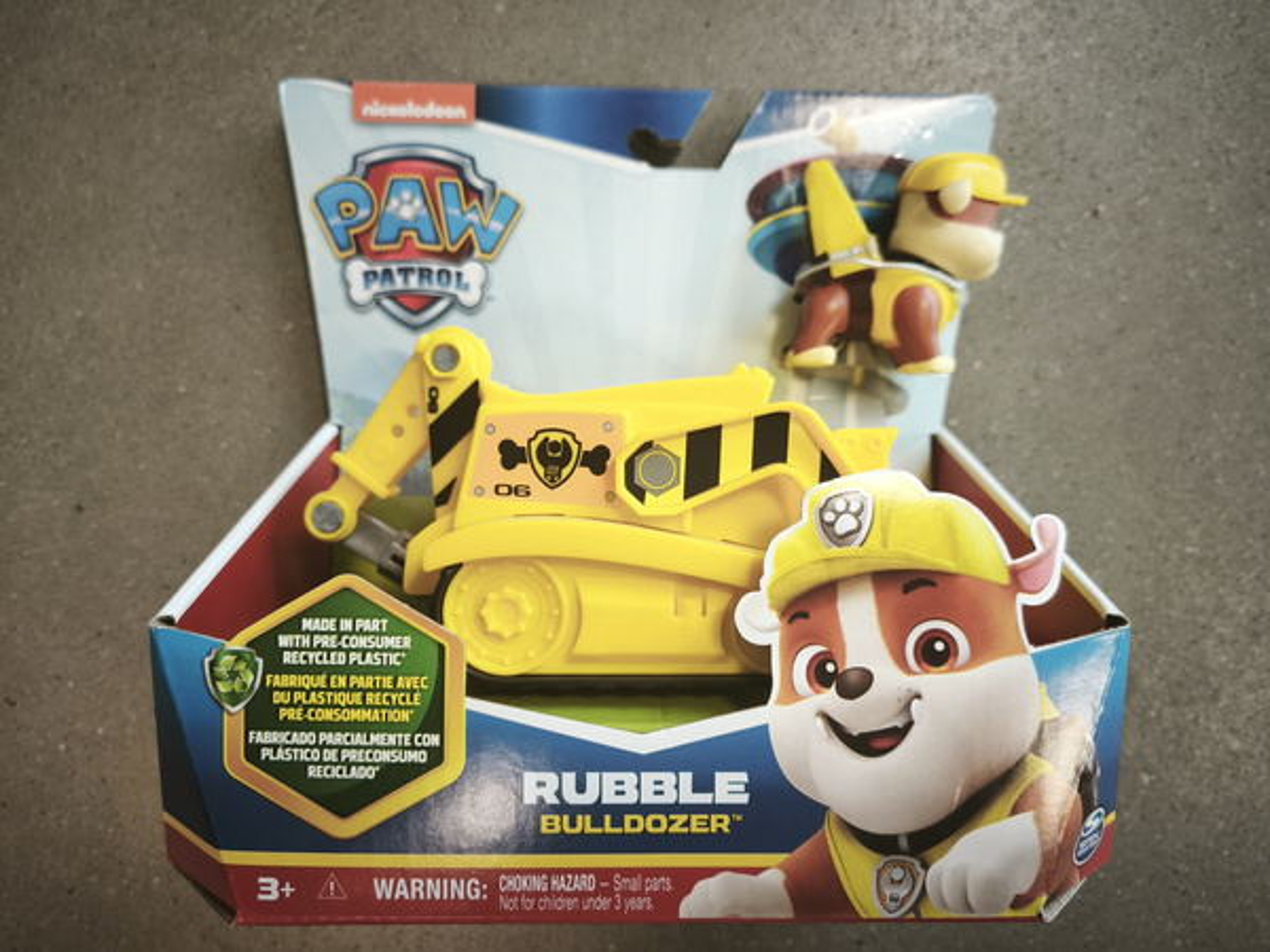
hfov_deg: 73.9
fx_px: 844
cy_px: 476
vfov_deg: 58.9
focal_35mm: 23
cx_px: 635
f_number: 1.7
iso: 250
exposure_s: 1/50
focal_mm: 5.35
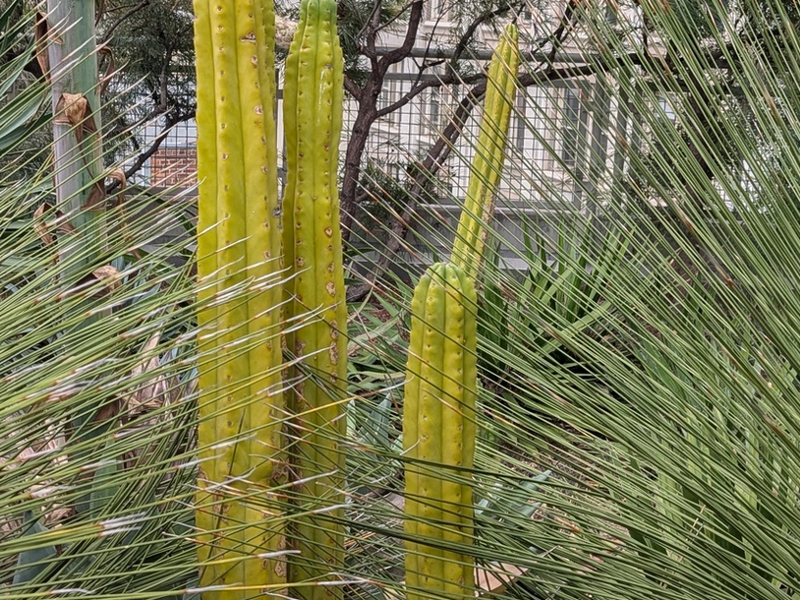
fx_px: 1363
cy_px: 253
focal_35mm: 59
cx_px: 319
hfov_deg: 32.6
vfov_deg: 24.8
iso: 19
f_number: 1.68
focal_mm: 6.9
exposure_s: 1/212
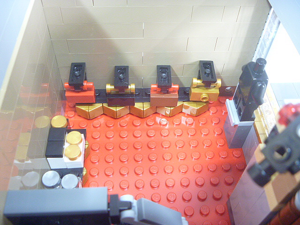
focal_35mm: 35
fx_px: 303
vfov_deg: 40.7
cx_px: 150
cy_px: 112
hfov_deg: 52.6
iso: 400
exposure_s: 1/4
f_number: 3.5
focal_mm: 6.3
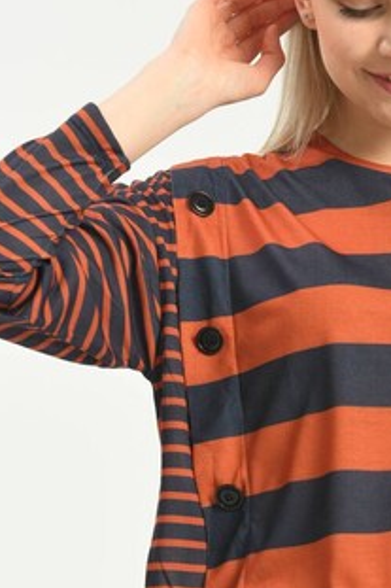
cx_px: 465
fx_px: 5708
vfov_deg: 5.9
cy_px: 420
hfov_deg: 3.9
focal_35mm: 350
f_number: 6.3
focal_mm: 145
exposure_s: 1/160
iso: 100
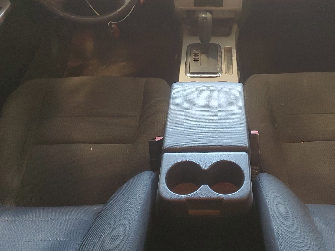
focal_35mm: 41
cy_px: 66
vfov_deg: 34.5
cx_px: 216
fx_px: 397
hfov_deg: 45.3
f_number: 1.5
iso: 234
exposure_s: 1/60.2
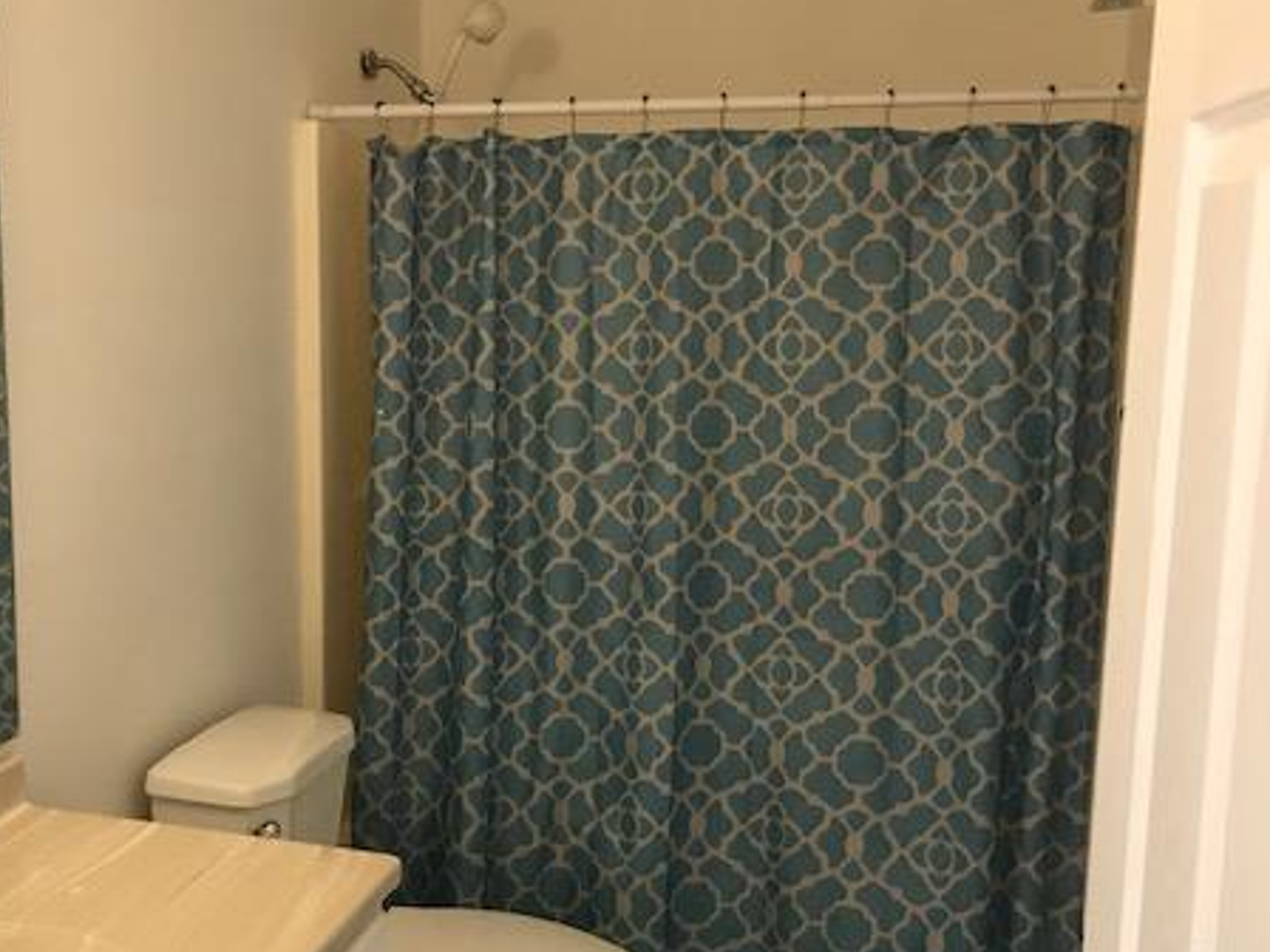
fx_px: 1468
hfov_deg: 46.0
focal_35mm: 40
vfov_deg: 35.9
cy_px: 527
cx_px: 420
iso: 100
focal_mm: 3.99
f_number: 1.8
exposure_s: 1/15
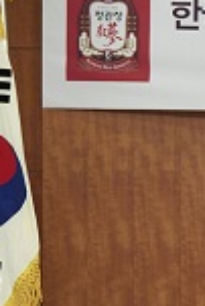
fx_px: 1048
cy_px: 142
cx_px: 520
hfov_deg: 9.7
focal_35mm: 123
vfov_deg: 16.6
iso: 1600
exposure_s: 1/160
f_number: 4.5
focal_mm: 31
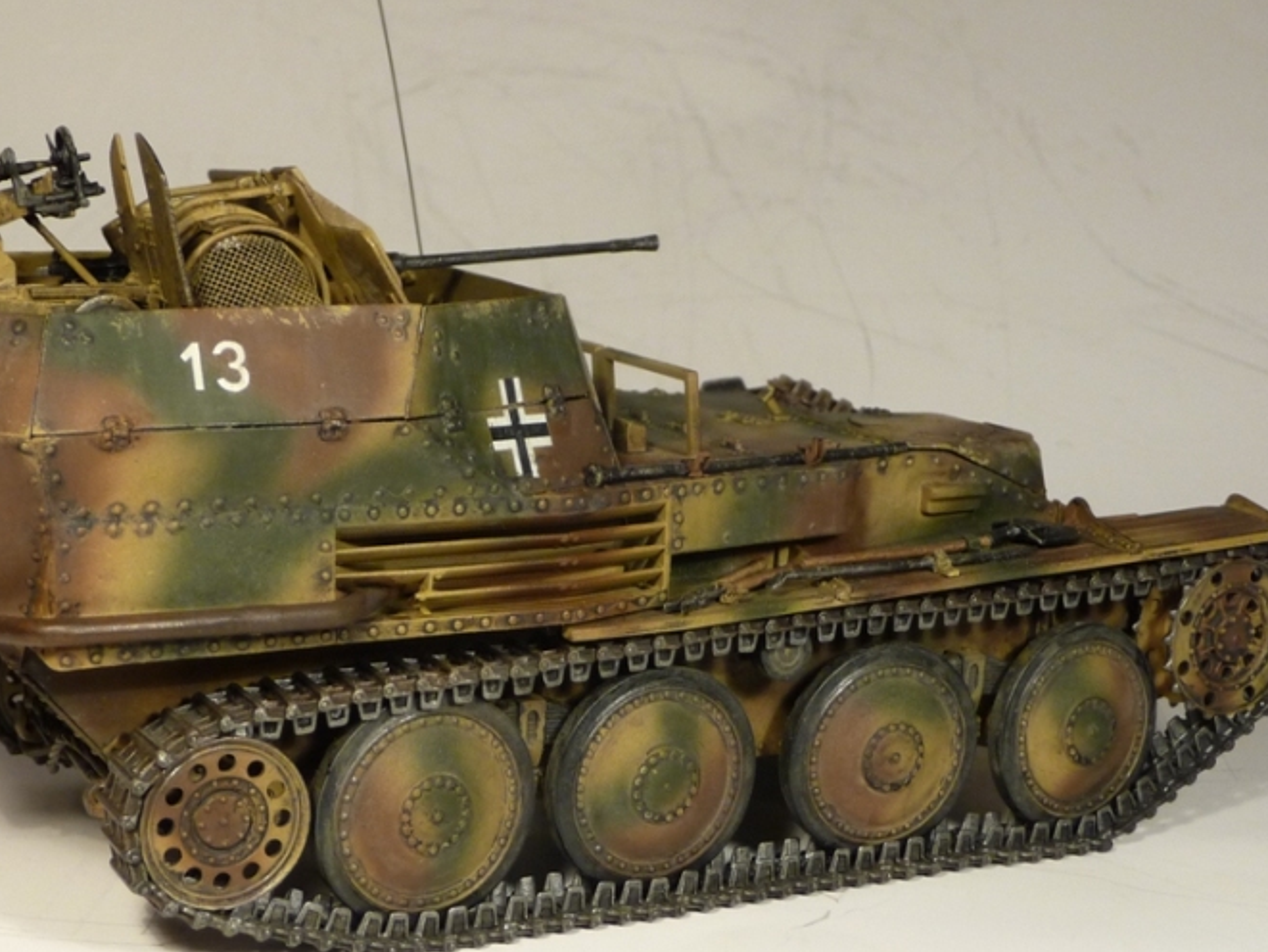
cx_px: 509
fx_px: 2198
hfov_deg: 32.1
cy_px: 554
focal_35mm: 60
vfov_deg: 24.4
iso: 200
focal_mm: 7.6
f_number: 4.1
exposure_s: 1/30
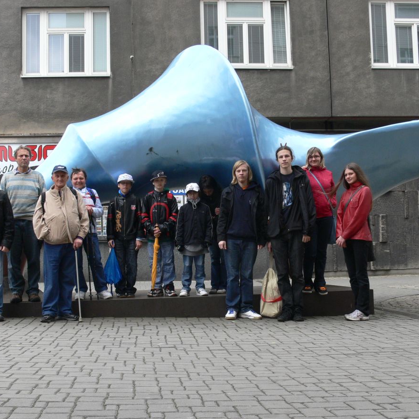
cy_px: 224
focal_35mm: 51
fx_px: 698
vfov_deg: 33.4
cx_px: 175
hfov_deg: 33.3
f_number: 5.6
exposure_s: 1/125
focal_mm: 8.2
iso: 100
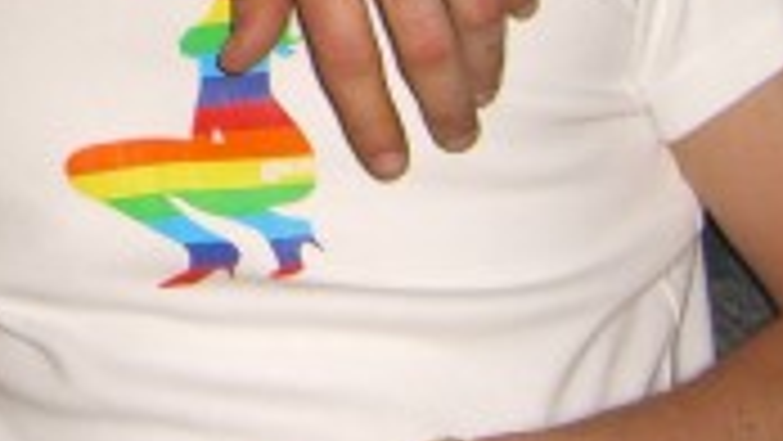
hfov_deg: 14.5
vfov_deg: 8.2
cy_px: -346
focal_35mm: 143
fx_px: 2970
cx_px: -189
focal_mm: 7.9
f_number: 2.8
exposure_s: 1/60
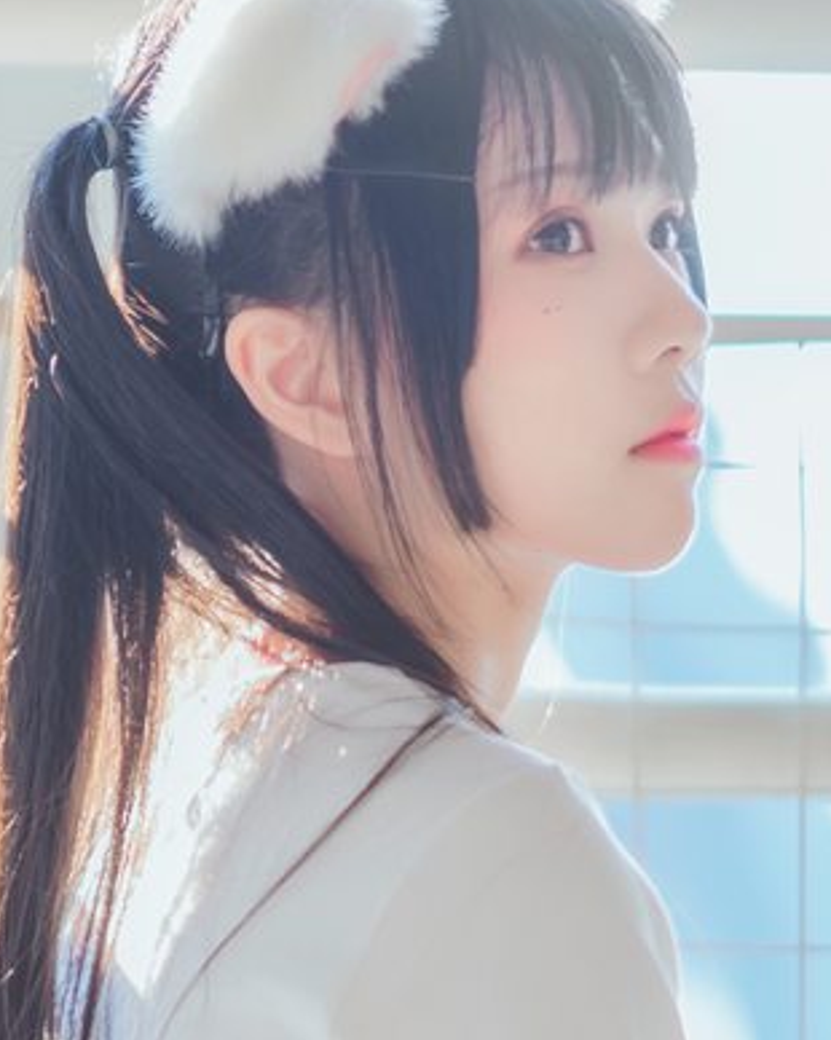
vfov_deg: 5.2
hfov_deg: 4.2
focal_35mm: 370
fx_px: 11384
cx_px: 220
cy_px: 1312
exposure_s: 1/160
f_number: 1.4
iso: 50
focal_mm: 85
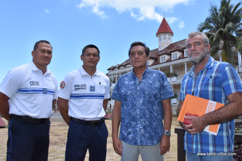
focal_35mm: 27
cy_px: 80
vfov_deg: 47.9
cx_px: 121
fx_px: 181
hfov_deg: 67.4
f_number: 22
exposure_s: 1/250
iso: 1250
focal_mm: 18
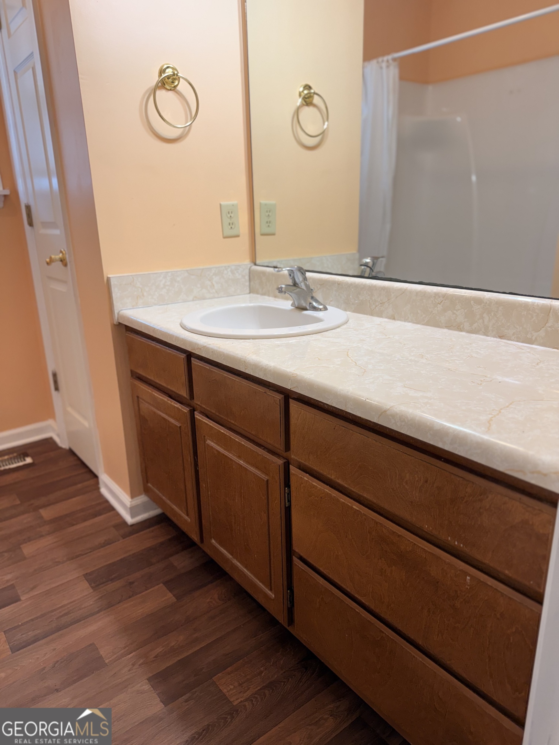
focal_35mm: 24
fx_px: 517
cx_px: 280
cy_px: 372
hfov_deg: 56.8
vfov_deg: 71.6
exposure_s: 1/120
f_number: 1.78
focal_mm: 6.76
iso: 100
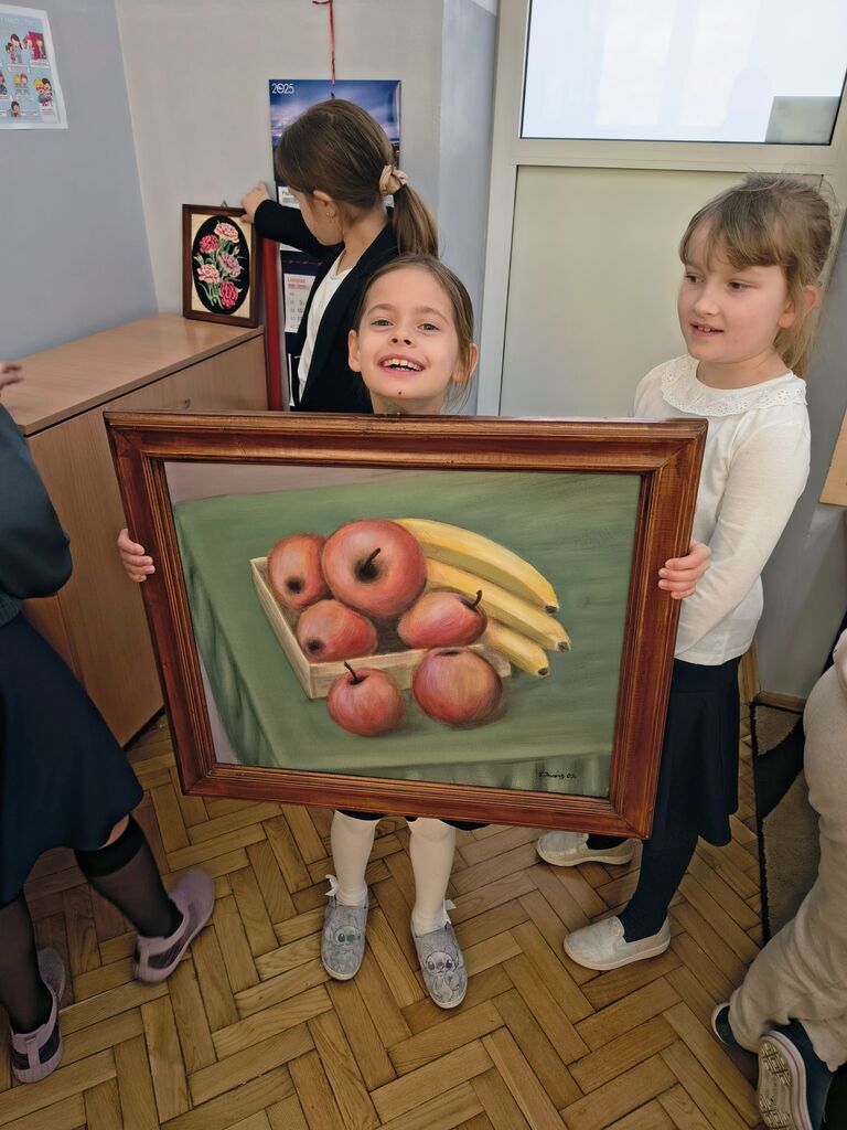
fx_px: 750
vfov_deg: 73.9
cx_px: 424
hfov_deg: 58.9
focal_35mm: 23
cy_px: 565
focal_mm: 5.56
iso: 118
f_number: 1.8
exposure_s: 1/100
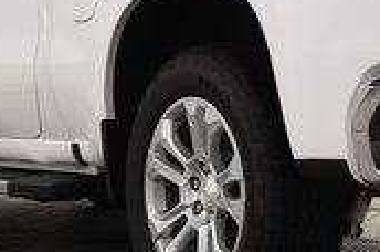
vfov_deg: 7.0
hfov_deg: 10.5
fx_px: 2064
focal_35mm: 196
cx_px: 320
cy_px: 17
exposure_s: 1/30
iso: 560
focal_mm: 35
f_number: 7.1
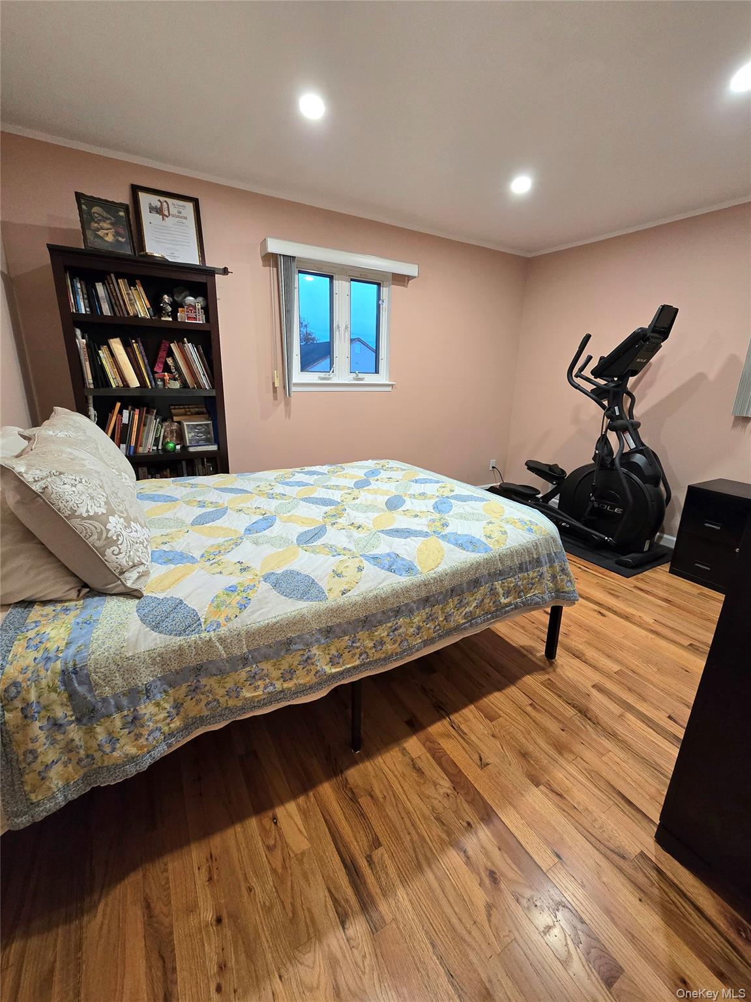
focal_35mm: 13
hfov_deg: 89.9
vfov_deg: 106.2
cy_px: 501
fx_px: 376
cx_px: 376
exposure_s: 1/60.2
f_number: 2.2
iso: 400
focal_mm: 2.2
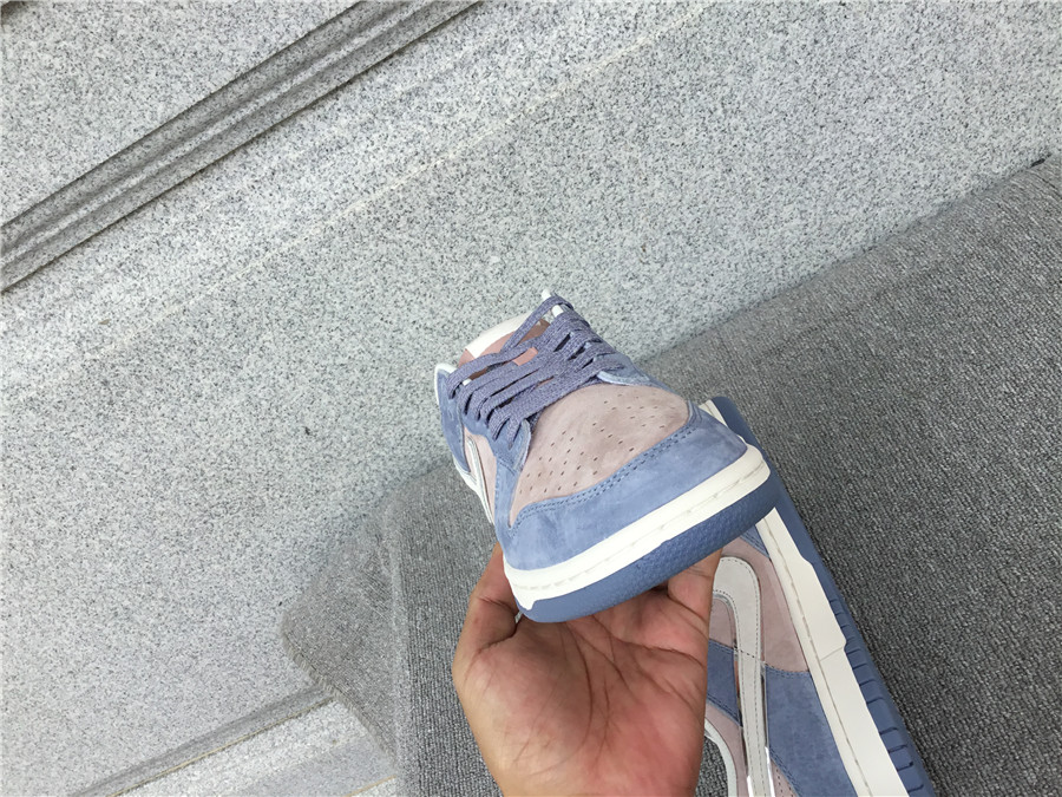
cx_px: 531
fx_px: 951
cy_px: 398
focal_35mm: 31
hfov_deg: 58.4
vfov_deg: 45.4
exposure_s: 1/431
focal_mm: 3.3
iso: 25
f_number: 2.4
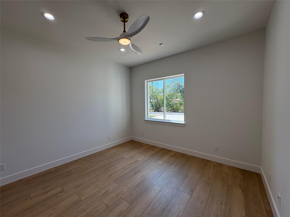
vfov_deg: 85.7
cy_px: 108
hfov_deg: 102.1
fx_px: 117
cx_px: 145
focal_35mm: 14
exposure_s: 1/321
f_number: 2.2
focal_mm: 2.22
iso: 64
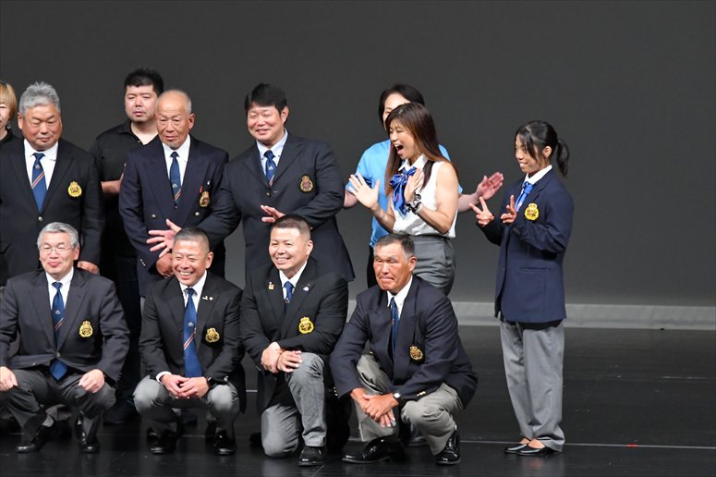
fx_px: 5367
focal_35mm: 270
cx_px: 358
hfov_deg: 7.6
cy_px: 238
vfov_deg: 5.1
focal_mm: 180
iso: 4000
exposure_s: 1/400
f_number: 5.6
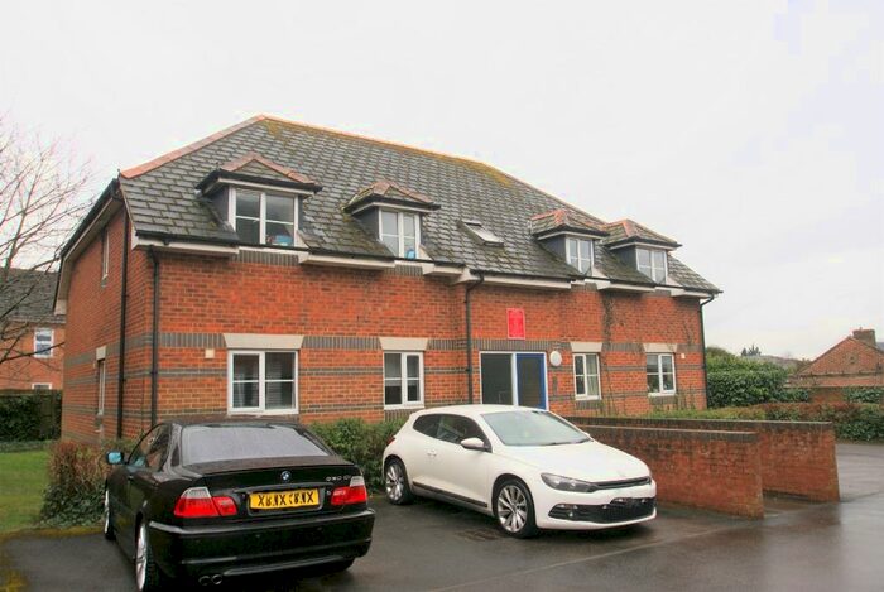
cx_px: 442
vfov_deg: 48.1
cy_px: 296
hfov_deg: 67.3
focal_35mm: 27
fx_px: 664
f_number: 8
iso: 100
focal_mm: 18
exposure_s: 1/60
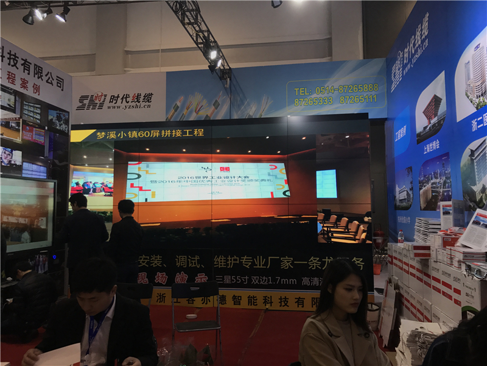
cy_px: 183
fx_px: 394
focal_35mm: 28
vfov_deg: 49.7
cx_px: 244
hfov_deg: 63.4
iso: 40
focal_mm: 3.99
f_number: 1.8
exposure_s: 1/100
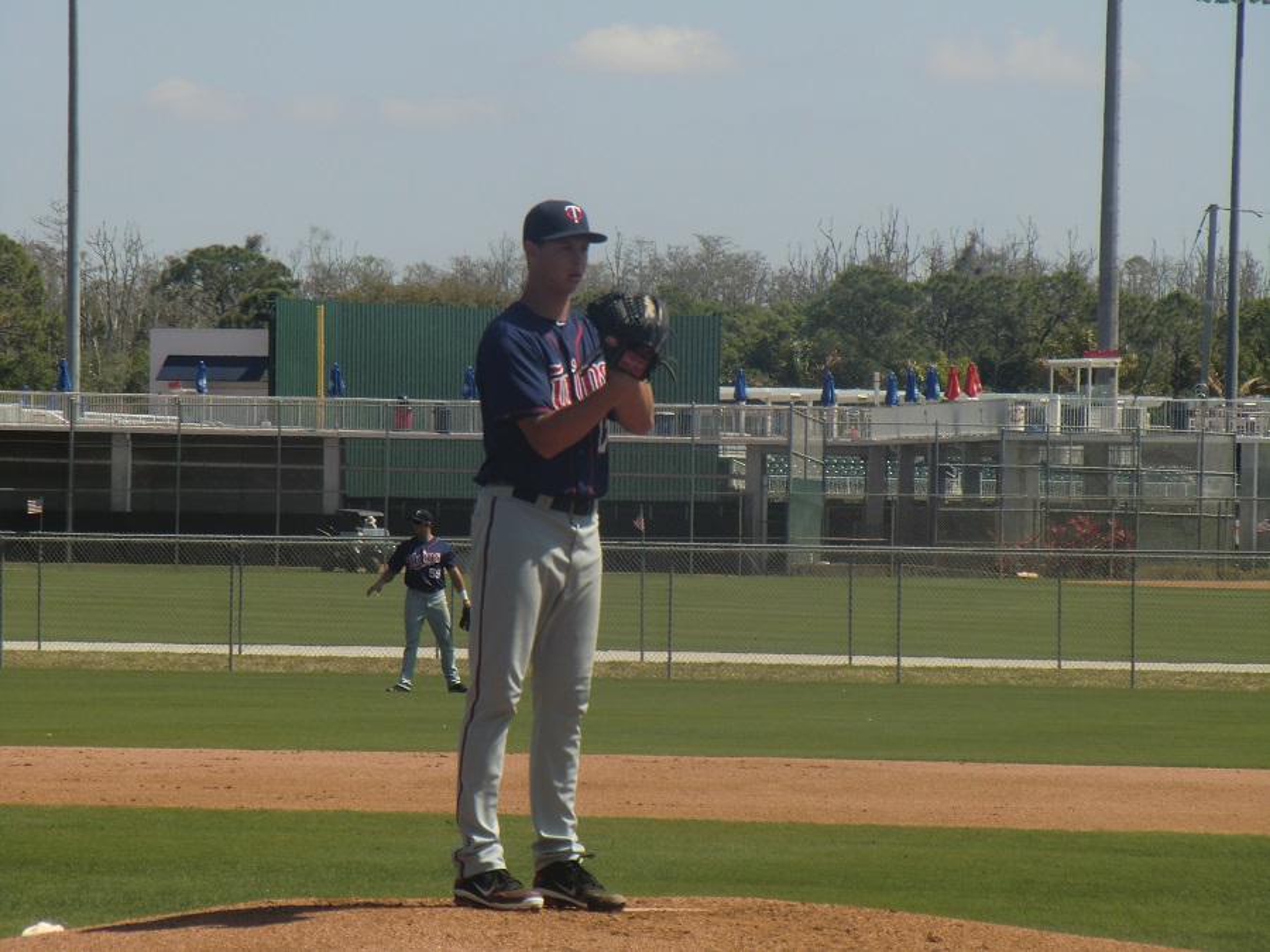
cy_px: 476
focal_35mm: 240
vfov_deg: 6.2
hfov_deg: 8.2
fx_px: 8805
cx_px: 635
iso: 64
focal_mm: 43
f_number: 5.7
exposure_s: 1/400
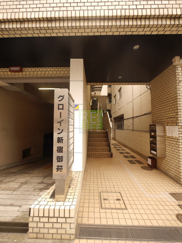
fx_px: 98
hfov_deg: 85.7
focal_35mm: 14
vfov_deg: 102.1
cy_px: 122
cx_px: 91
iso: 200
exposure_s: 1/60
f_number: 4
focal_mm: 7
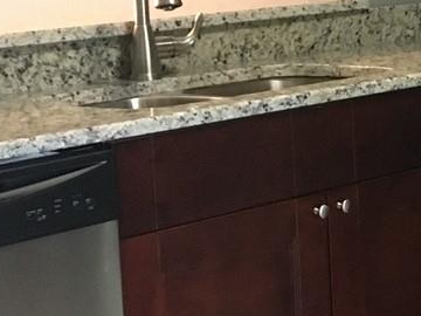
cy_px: 56
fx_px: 1569
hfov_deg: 12.8
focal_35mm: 129
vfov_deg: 11.4
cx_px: 907
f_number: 2.2
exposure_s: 1/24
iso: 200
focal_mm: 4.15
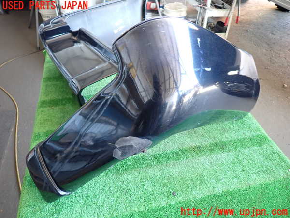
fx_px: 209
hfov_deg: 69.4
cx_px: 145
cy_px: 109
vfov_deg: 54.9
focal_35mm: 25
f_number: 2
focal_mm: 4.5
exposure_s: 1/30
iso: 250
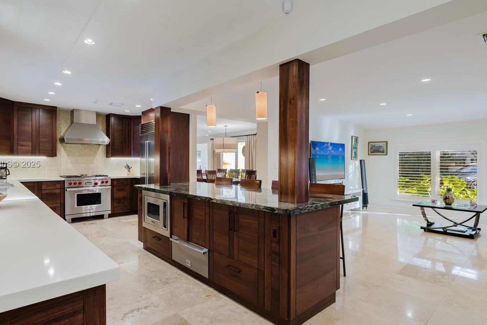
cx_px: 217
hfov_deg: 86.6
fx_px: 257
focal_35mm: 19
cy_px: 165
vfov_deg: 64.6
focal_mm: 16
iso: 100
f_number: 11
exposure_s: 1/5
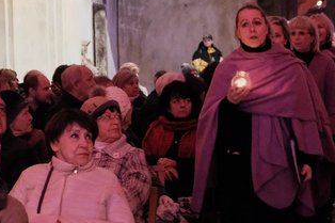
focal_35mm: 132
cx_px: 250
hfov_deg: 15.5
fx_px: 1228
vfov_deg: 10.4
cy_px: 121
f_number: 3.6
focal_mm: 35.8
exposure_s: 1/26
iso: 12800
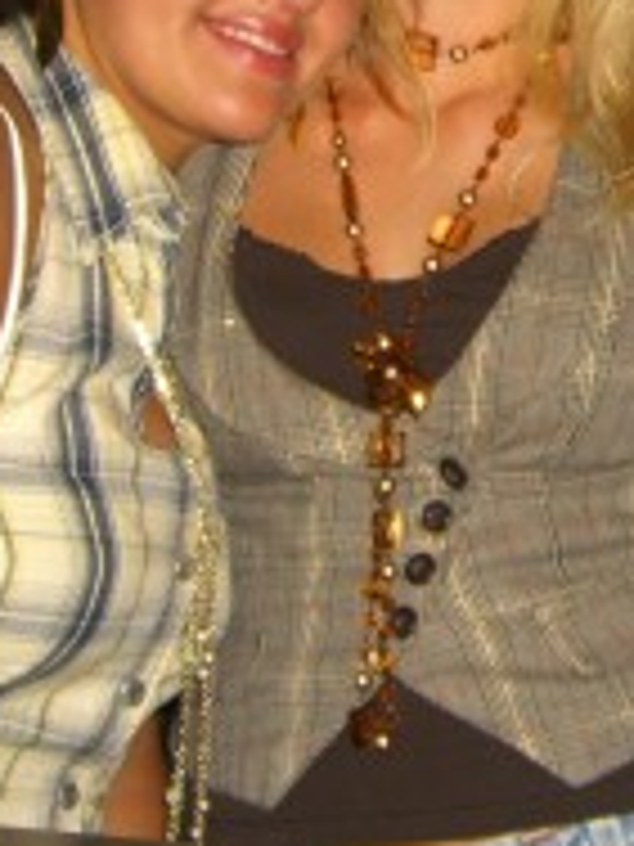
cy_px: 54
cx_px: 719
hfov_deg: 12.0
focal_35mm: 121
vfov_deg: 16.0
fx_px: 2955
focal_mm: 7.9
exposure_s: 1/60
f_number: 2.8
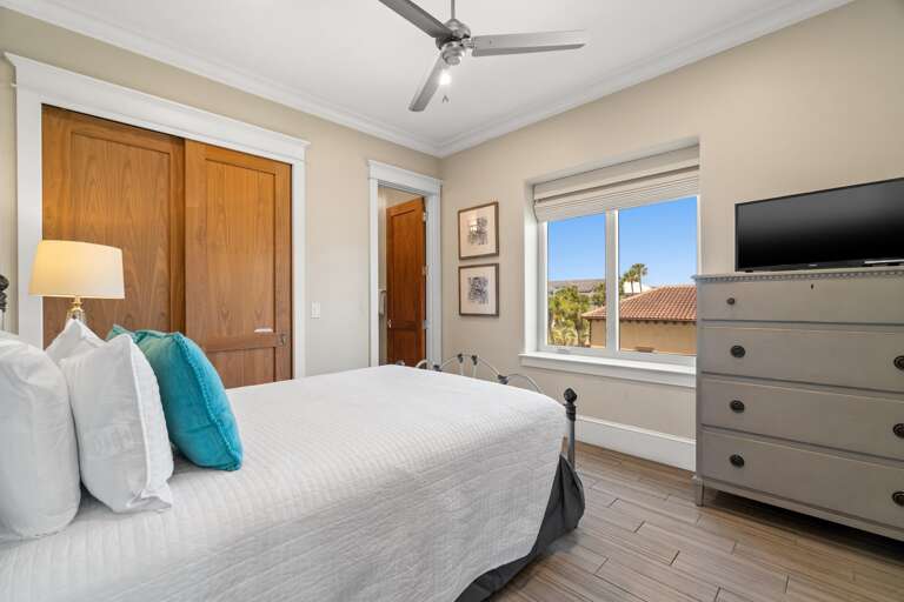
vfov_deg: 77.3
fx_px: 377
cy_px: 301
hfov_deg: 100.4
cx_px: 452
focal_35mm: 15
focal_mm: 10
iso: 400
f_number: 8
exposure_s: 1/1.67
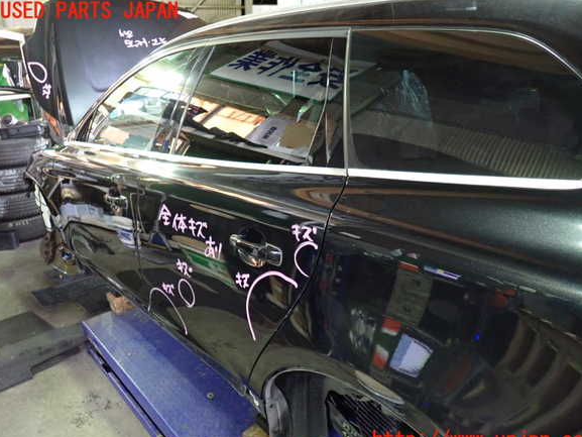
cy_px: 226
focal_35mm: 26
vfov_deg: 53.1
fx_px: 437
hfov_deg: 67.3
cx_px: 298
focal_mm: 4.5
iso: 800
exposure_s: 1/30
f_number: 2
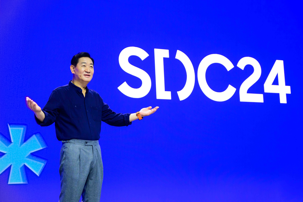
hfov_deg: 33.4
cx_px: 152
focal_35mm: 60
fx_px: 505
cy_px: 101
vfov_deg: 22.6
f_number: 6
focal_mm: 60
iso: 4000
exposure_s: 1/120
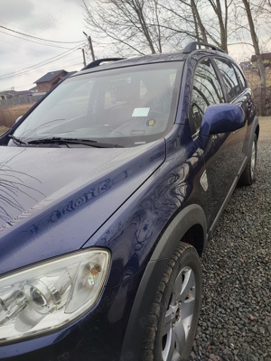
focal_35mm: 25
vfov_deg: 69.4
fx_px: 261
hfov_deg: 54.9
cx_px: 136
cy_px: 180
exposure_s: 1/197
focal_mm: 6.04
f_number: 1.9
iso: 50
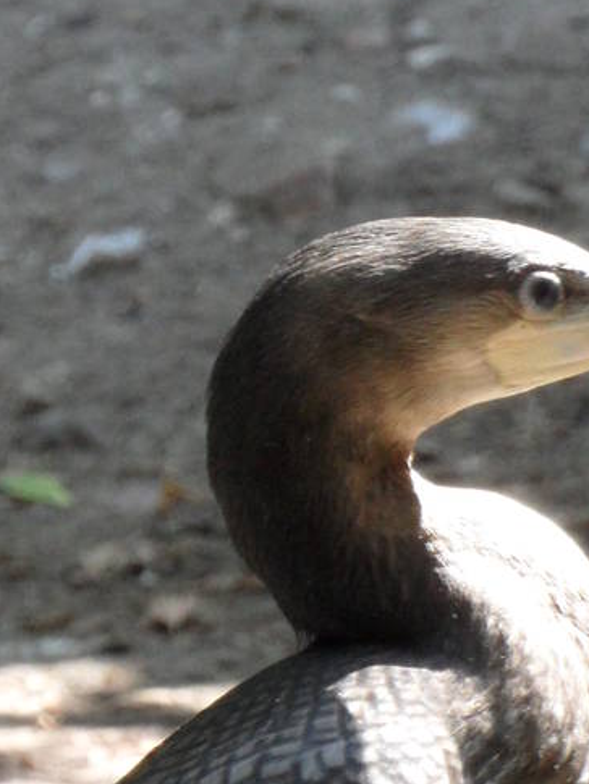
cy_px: 1020
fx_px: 26940
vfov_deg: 1.7
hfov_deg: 1.3
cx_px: -16
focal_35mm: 1188
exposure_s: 1/60
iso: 200
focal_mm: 58.5
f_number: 5.8
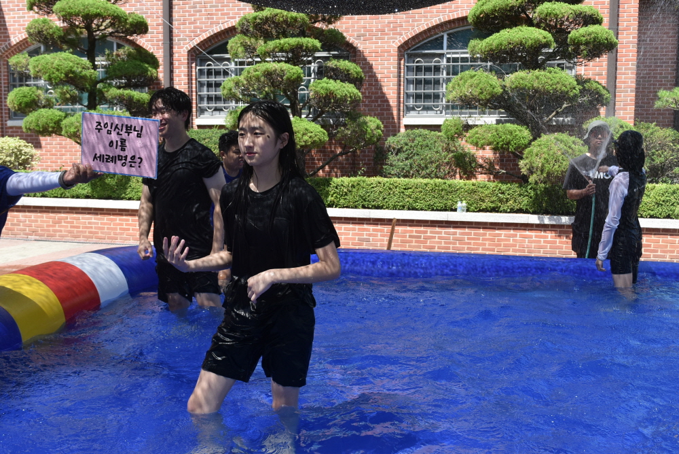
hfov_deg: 51.3
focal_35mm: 38
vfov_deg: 35.5
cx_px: 340
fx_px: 708
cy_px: 227
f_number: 8
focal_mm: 25
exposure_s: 1/250
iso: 280
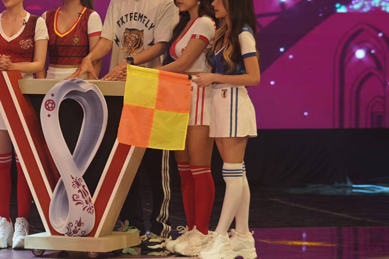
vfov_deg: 6.3
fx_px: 2345
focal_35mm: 217
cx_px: 107
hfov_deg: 9.5
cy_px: 72
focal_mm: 85
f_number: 2.5
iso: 160
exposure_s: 1/125
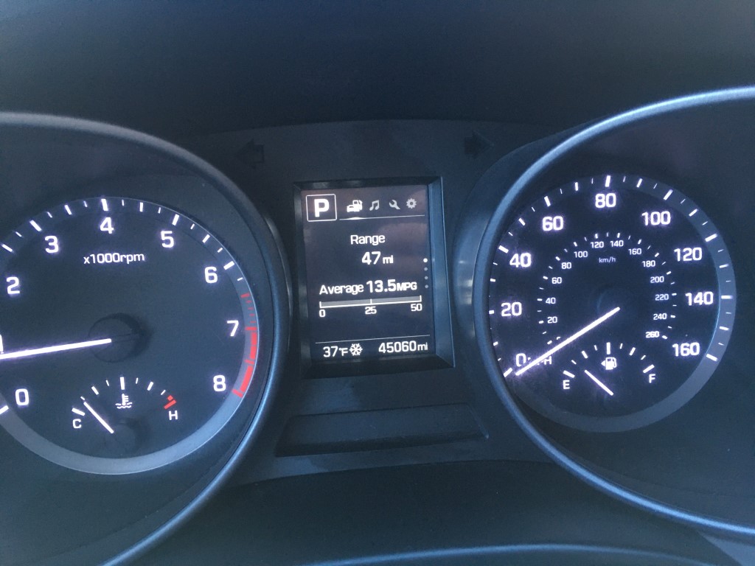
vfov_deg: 48.2
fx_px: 633
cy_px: 283
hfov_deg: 61.7
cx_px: 378
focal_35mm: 29
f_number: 2.2
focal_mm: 4.15
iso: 100
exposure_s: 1/30
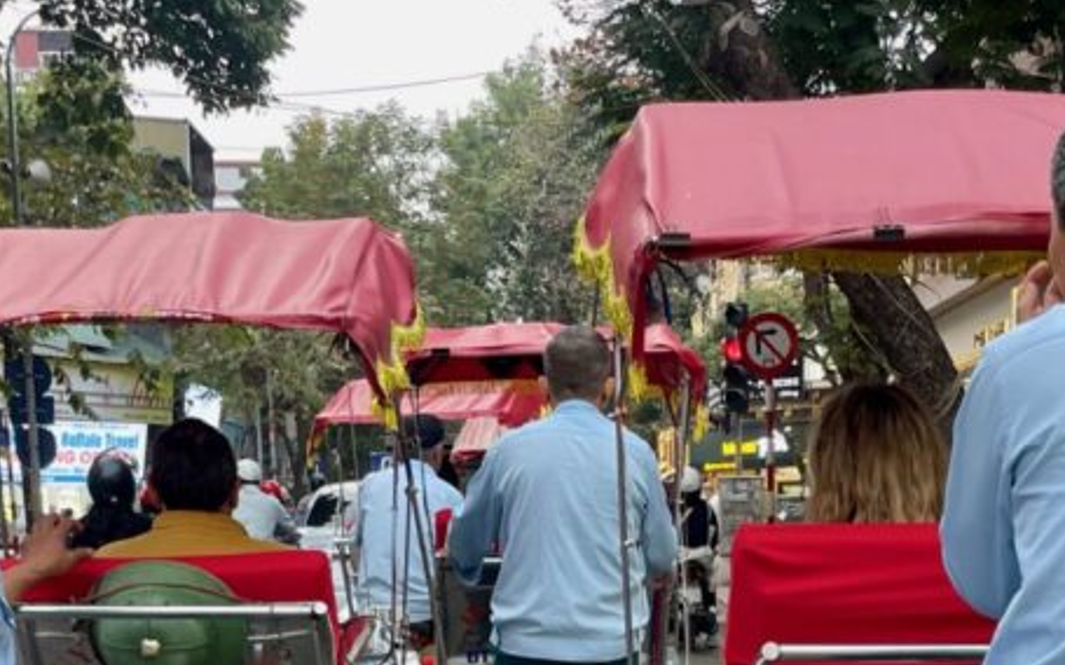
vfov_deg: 19.2
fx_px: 1799
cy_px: 894
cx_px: 597
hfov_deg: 32.9
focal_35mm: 62
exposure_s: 1/121
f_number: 1.6
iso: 125
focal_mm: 4.2
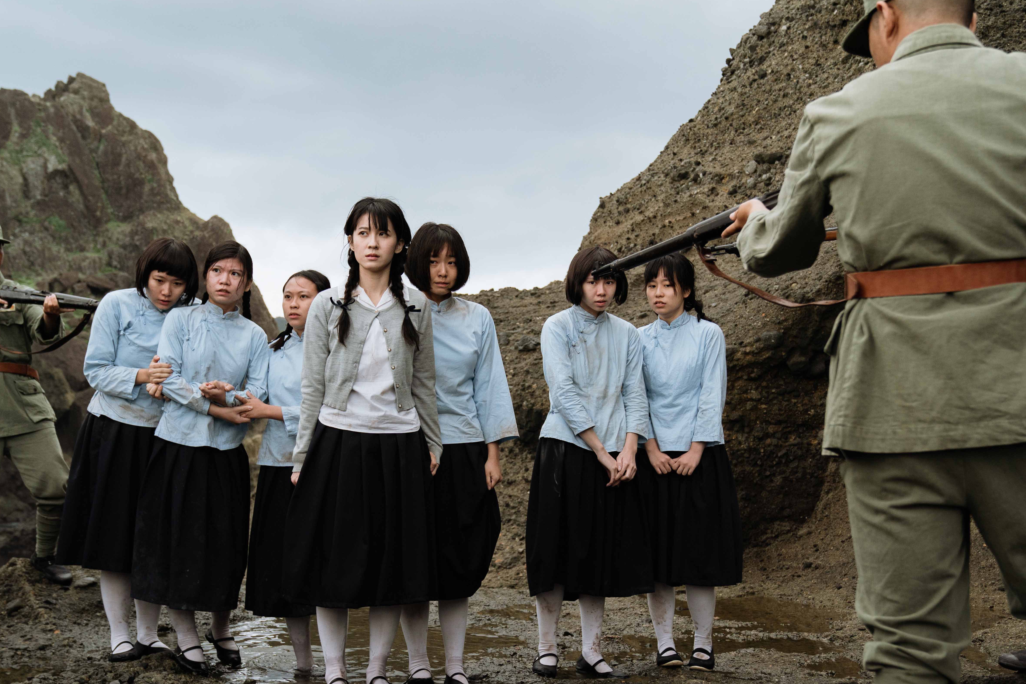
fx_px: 1083
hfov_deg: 50.7
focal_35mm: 38
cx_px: 508
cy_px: 413
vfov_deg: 34.9
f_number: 4
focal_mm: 30
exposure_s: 1/1250
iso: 640
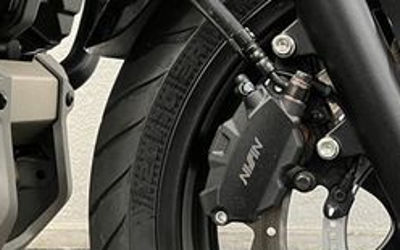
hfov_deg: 27.2
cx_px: 408
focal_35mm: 71
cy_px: 206
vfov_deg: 18.2
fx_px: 774
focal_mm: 5.1
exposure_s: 1/50
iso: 400
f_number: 1.6
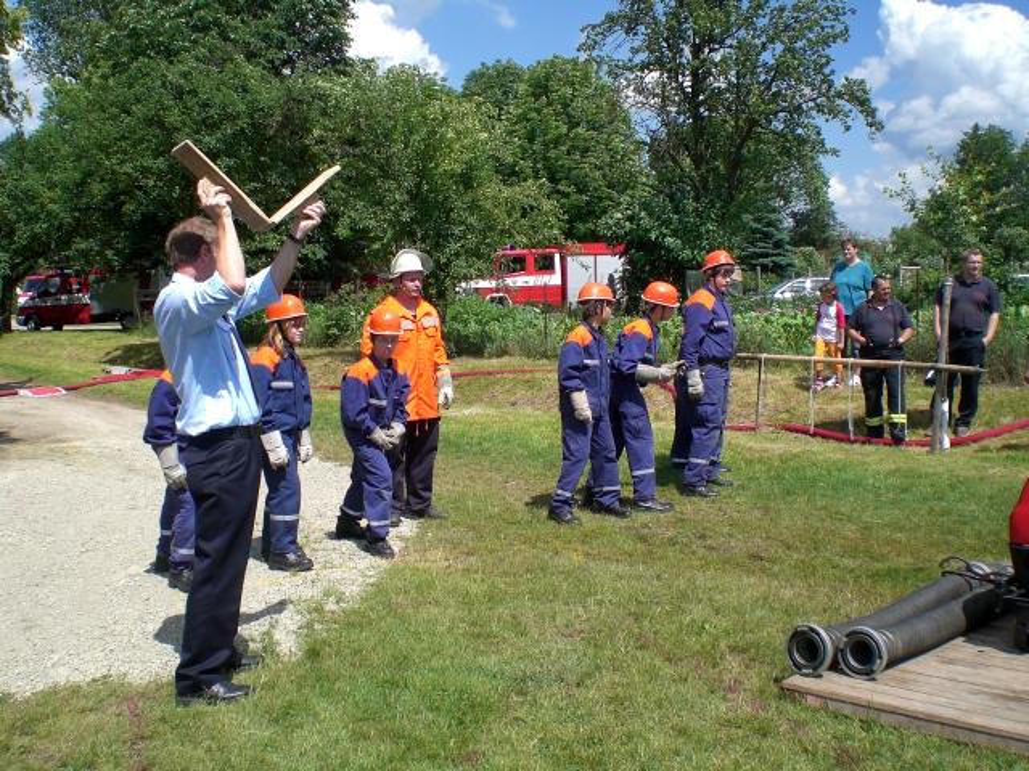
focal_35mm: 38
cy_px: 386
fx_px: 1130
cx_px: 514
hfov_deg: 49.0
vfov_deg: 37.7
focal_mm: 6.3
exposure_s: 1/500
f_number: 4.4
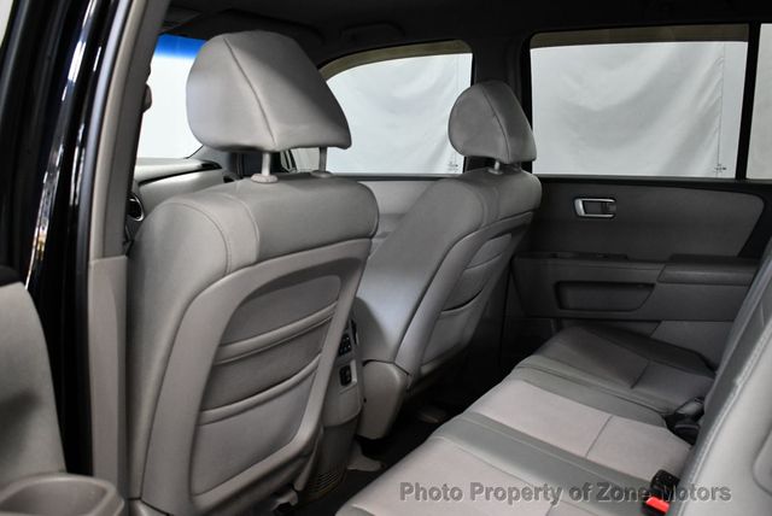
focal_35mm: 36
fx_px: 773
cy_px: 258
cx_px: 386
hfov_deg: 53.1
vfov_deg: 36.9
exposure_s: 1/125
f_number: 3.5
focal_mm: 18
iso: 2000
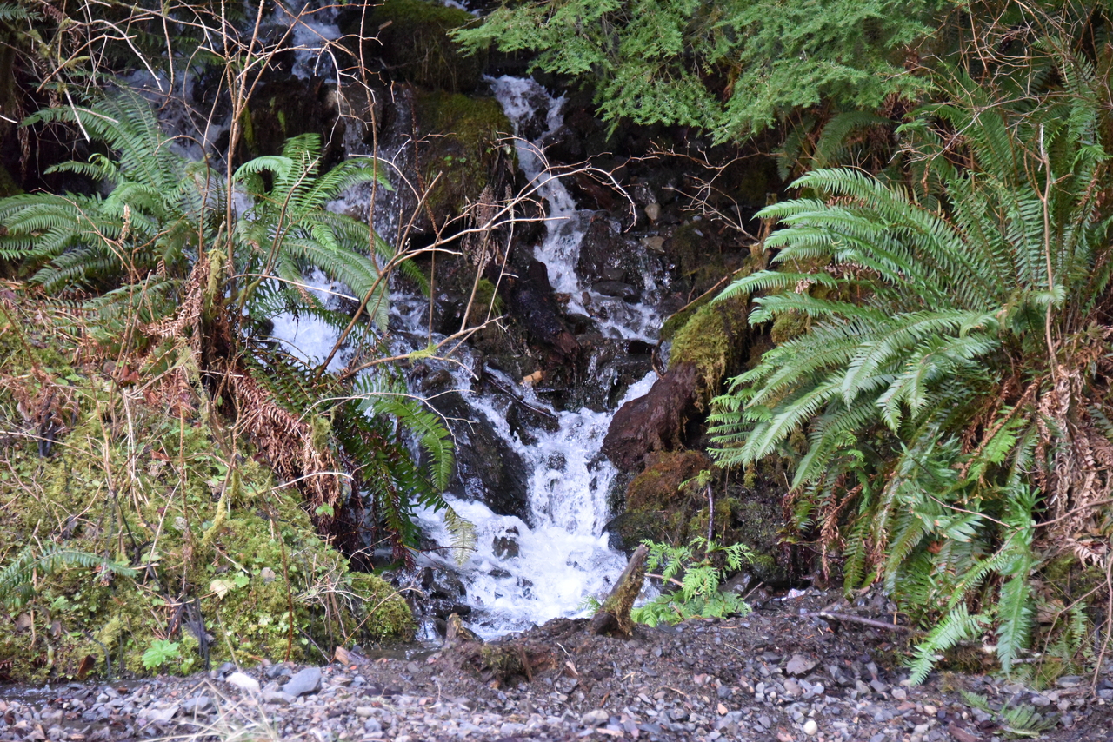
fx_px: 4484
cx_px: 556
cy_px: 371
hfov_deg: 14.2
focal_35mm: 145
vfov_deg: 9.5
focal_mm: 145
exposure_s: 1/320
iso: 9000
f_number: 5.6
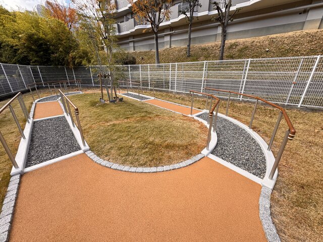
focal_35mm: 14
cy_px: 121
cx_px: 162
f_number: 2.2
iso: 40
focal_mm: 2.22
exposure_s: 1/250
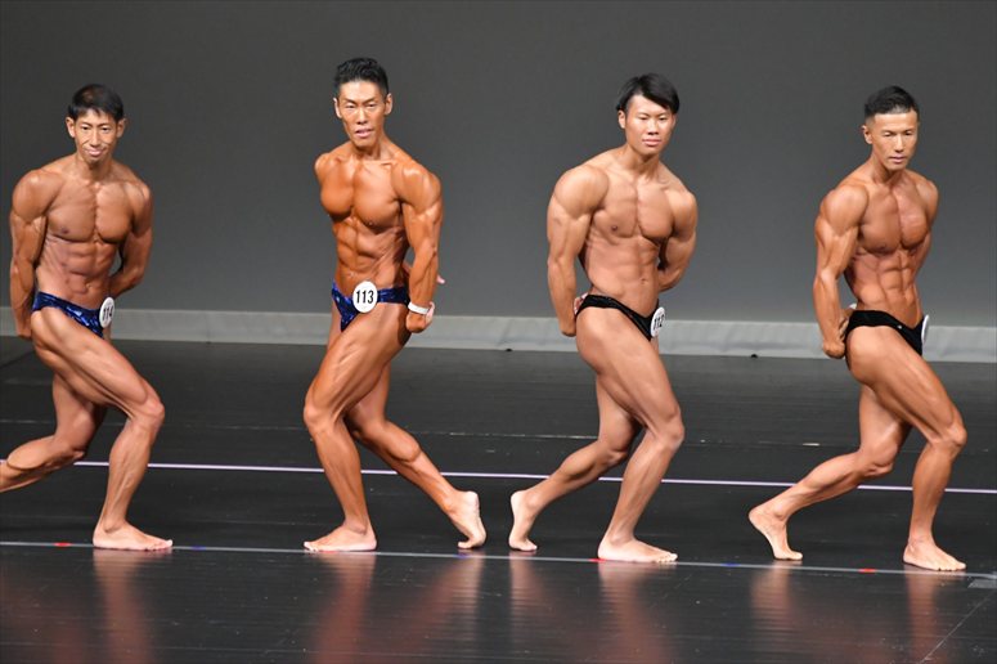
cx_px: 498
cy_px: 332
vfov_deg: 4.4
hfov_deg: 6.5
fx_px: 8720
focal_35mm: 315
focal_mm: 210
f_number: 5.6
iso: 5000
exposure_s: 1/400
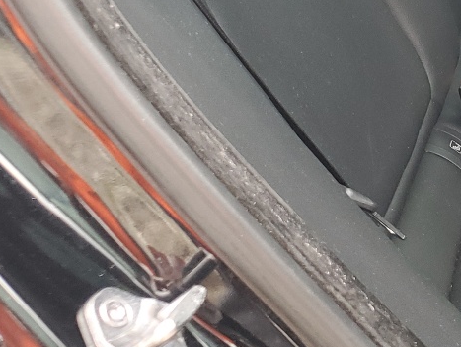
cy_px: -97
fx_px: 1186
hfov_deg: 18.5
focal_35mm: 89
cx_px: 761
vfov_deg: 15.8
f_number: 1.5
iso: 57
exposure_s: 1/120
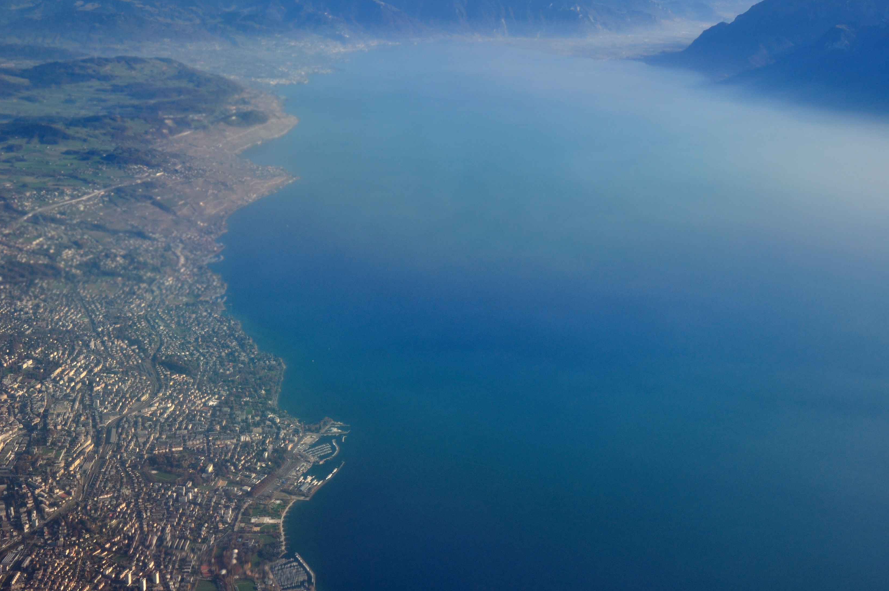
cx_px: 360
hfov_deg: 41.3
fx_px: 1175
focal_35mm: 48
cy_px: 244
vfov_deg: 28.2
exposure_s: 1/200
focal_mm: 25
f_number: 10
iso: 200
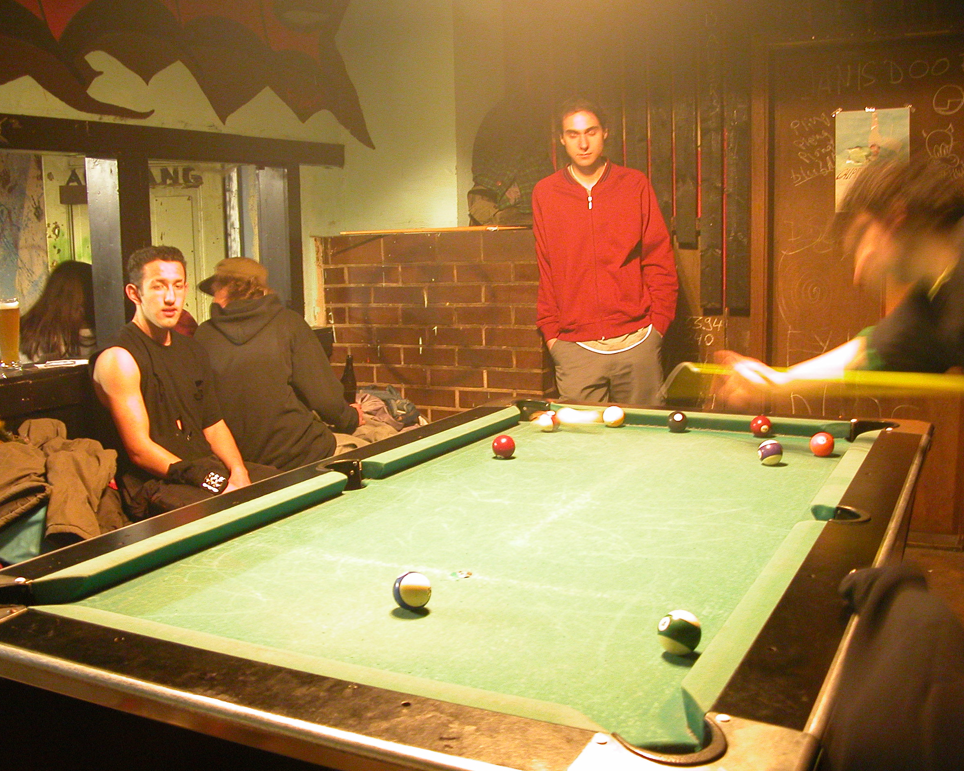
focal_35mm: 37
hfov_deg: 49.0
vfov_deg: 40.1
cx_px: 444
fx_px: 1056
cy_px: 382
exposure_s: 1/2.5
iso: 400
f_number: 2.8
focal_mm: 8.9
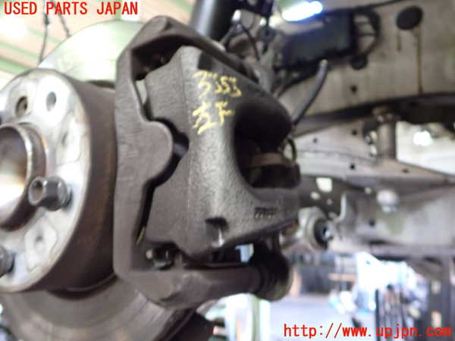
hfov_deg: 60.0
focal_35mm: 30
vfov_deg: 46.8
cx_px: 228
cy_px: 170
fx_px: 394
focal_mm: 5.4
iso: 640
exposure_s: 1/30
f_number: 2.3
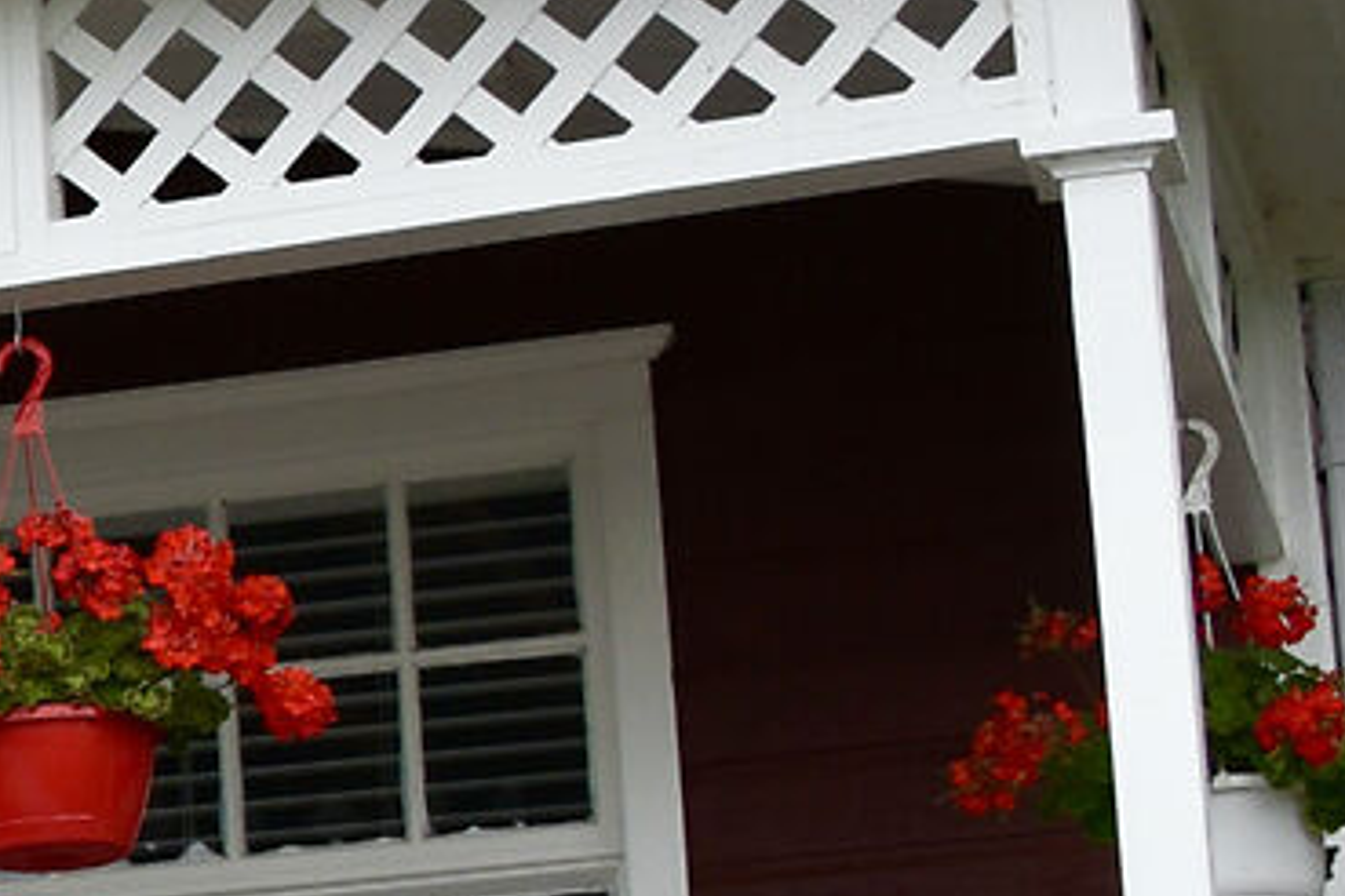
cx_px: -1815
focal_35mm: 182
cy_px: 783
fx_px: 6799
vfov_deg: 7.5
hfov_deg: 10.0
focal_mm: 28
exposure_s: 1/400
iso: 400
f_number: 10
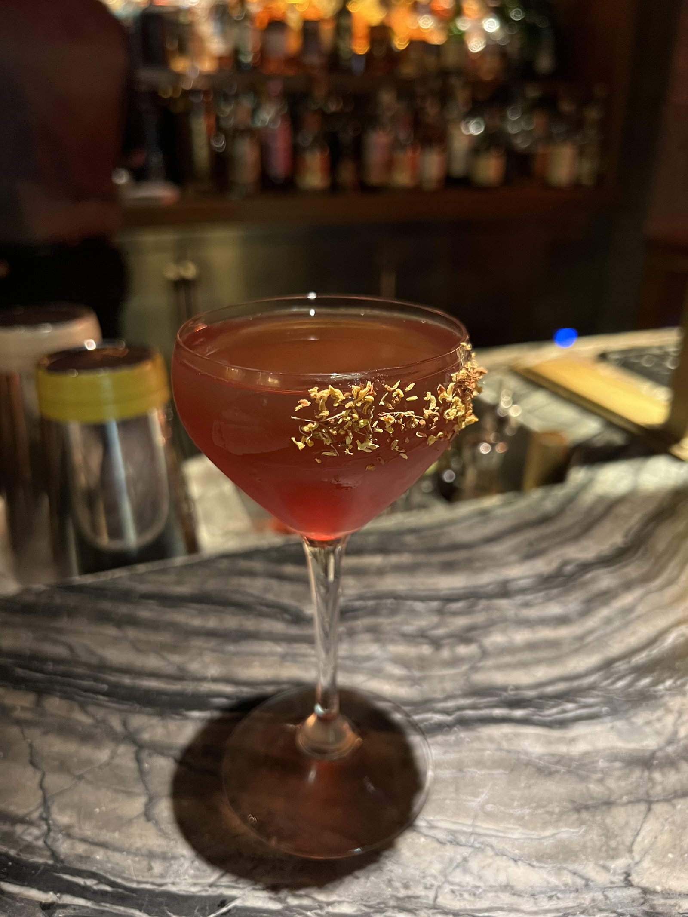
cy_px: 458
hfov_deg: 53.1
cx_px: 344
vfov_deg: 67.3
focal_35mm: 26
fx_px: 689
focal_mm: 5.7
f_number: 1.5
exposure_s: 1/30
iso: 800
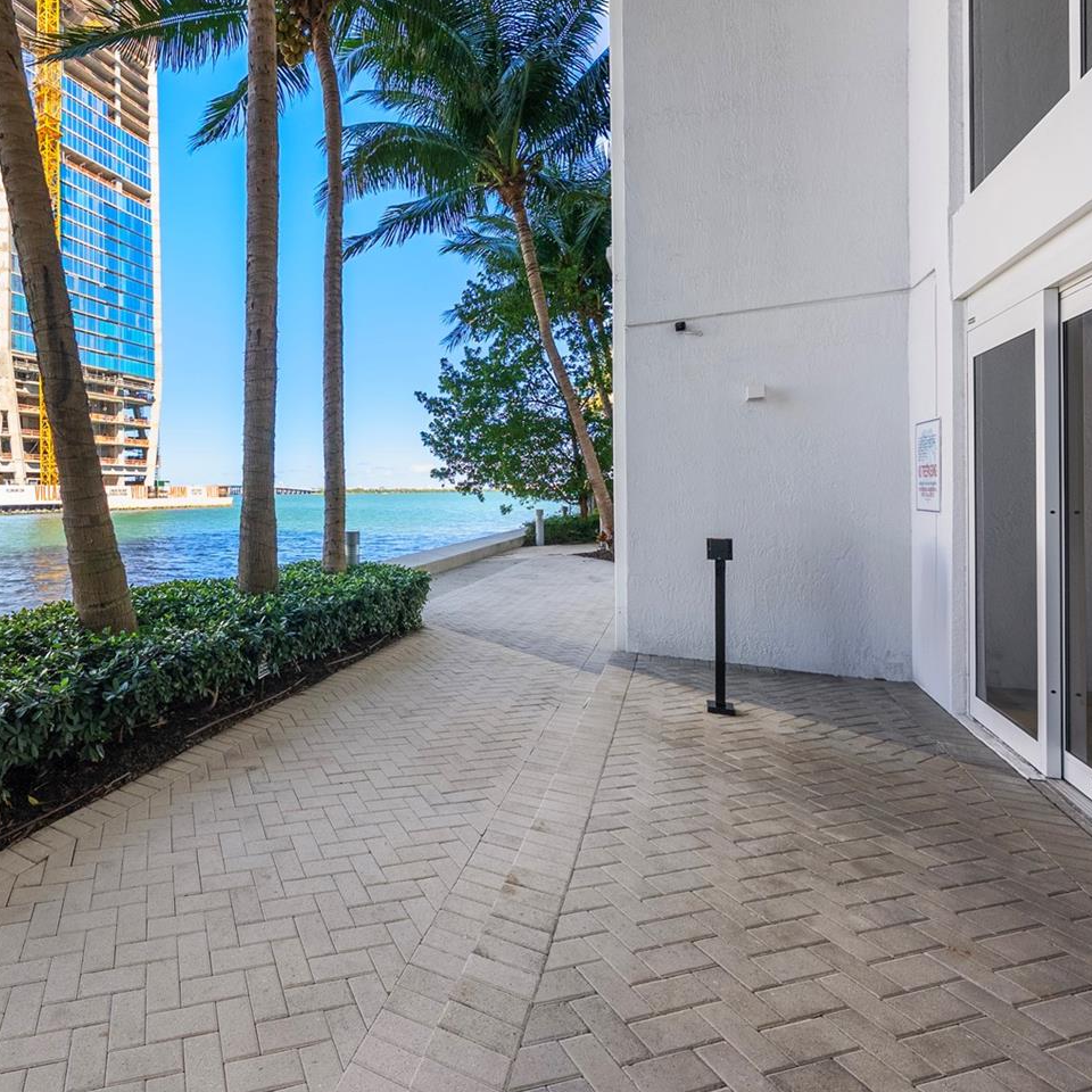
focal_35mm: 17
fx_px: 607
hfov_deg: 79.0
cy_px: 498
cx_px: 303
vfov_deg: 83.8
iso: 400
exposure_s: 1/400
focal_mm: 12
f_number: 8
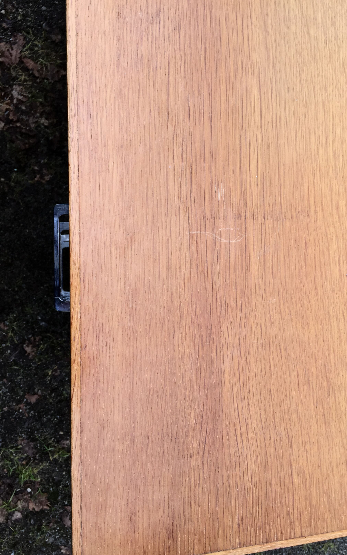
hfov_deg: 40.4
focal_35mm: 31
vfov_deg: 61.2
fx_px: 469
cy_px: 280
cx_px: 207
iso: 32
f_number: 2.2
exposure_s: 1/234
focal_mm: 4.15
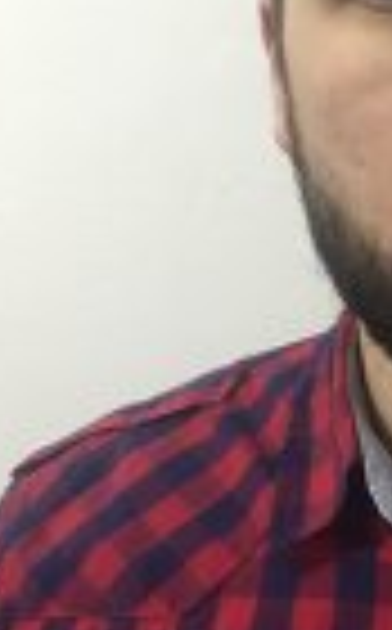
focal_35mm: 76
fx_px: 1304
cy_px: 261
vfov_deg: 27.1
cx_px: 516
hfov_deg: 16.2
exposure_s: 1/10
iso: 125
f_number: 2.2
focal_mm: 4.15
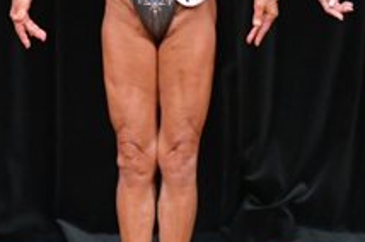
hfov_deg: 2.2
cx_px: 66
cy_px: -68
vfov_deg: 1.5
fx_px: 9354
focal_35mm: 924
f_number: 5.6
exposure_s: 1/400
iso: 5000
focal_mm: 170
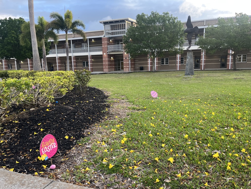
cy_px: 97
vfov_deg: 51.4
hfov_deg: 65.3
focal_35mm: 27
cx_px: 123
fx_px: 196
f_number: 1.6
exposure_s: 1/129
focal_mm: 5.1
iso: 32
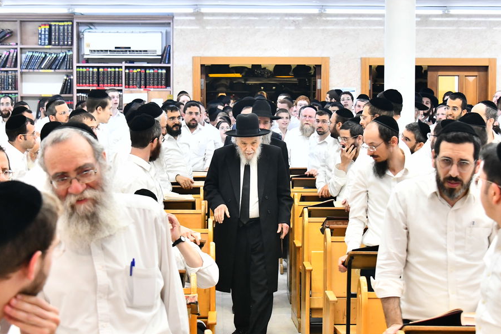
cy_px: 164
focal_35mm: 86
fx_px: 1197
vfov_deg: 15.9
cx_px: 256
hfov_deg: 23.6
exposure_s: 1/160
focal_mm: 55
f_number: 5.6
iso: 3200
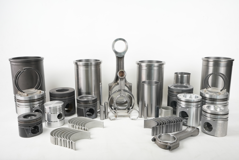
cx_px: 120
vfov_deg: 37.9
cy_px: 80
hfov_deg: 54.4
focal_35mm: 35
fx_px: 232
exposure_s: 1/80
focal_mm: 35
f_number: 10
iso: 1000
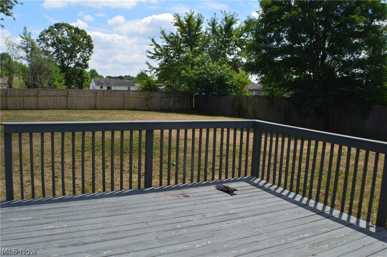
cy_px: 128
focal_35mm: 39
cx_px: 194
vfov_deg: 34.1
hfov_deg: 49.6
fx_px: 419
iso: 400
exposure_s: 1/400
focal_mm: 26
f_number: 11
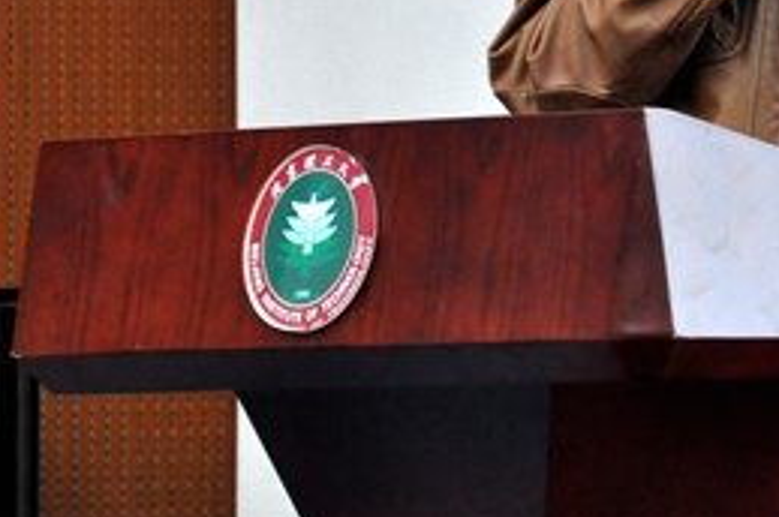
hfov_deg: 5.2
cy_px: -113
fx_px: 8601
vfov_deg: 3.4
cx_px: 851
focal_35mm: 398
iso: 1600
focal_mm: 98
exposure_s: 1/8
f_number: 5.6
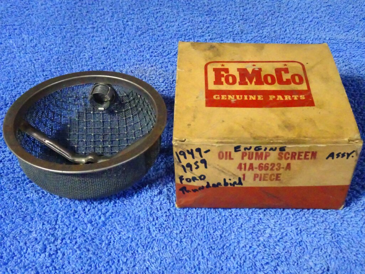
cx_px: 182
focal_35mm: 44
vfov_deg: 32.9
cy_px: 137
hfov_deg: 42.9
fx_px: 464
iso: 2000
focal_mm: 7.58
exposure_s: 1/50
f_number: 4.5
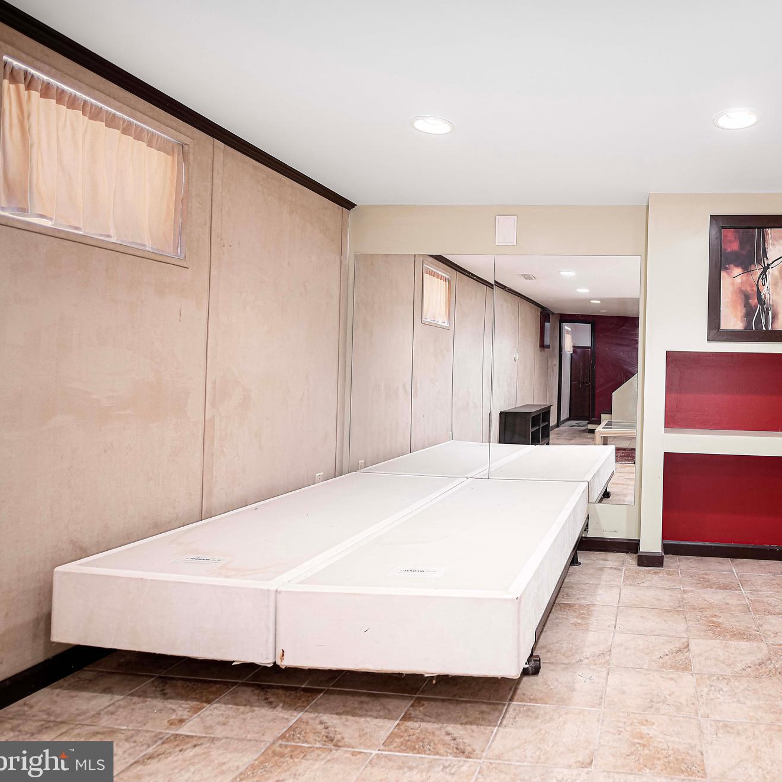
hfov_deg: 59.5
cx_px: 588
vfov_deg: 62.9
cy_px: 381
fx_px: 639
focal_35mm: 25
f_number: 4
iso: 320
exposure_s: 1/200
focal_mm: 19
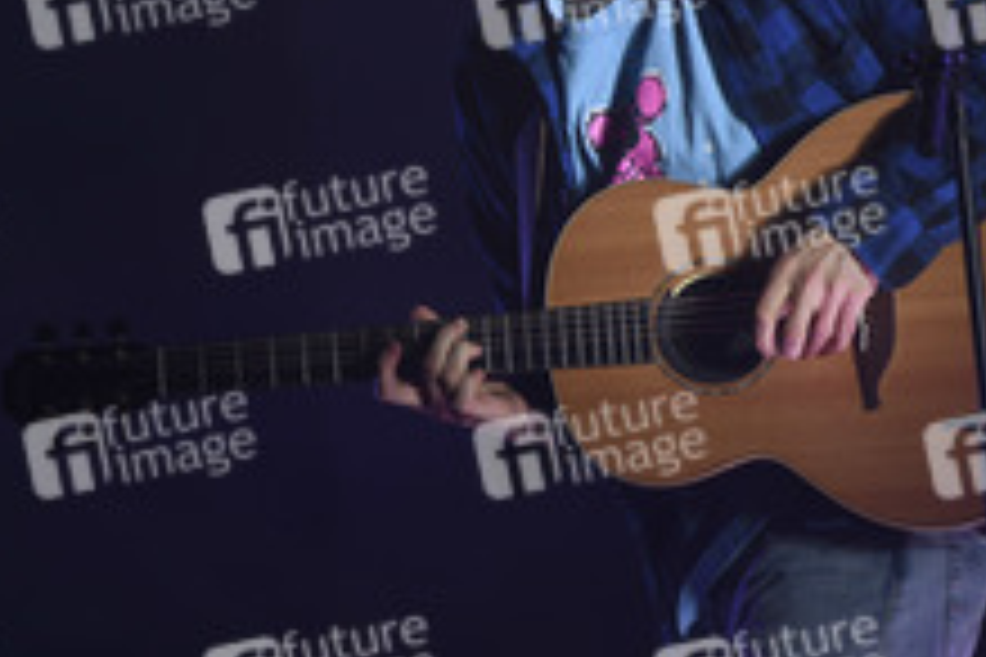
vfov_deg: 3.3
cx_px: 200
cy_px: 108
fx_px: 11283
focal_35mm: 412
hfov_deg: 5.0
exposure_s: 1/800
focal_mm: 200
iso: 800
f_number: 3.5
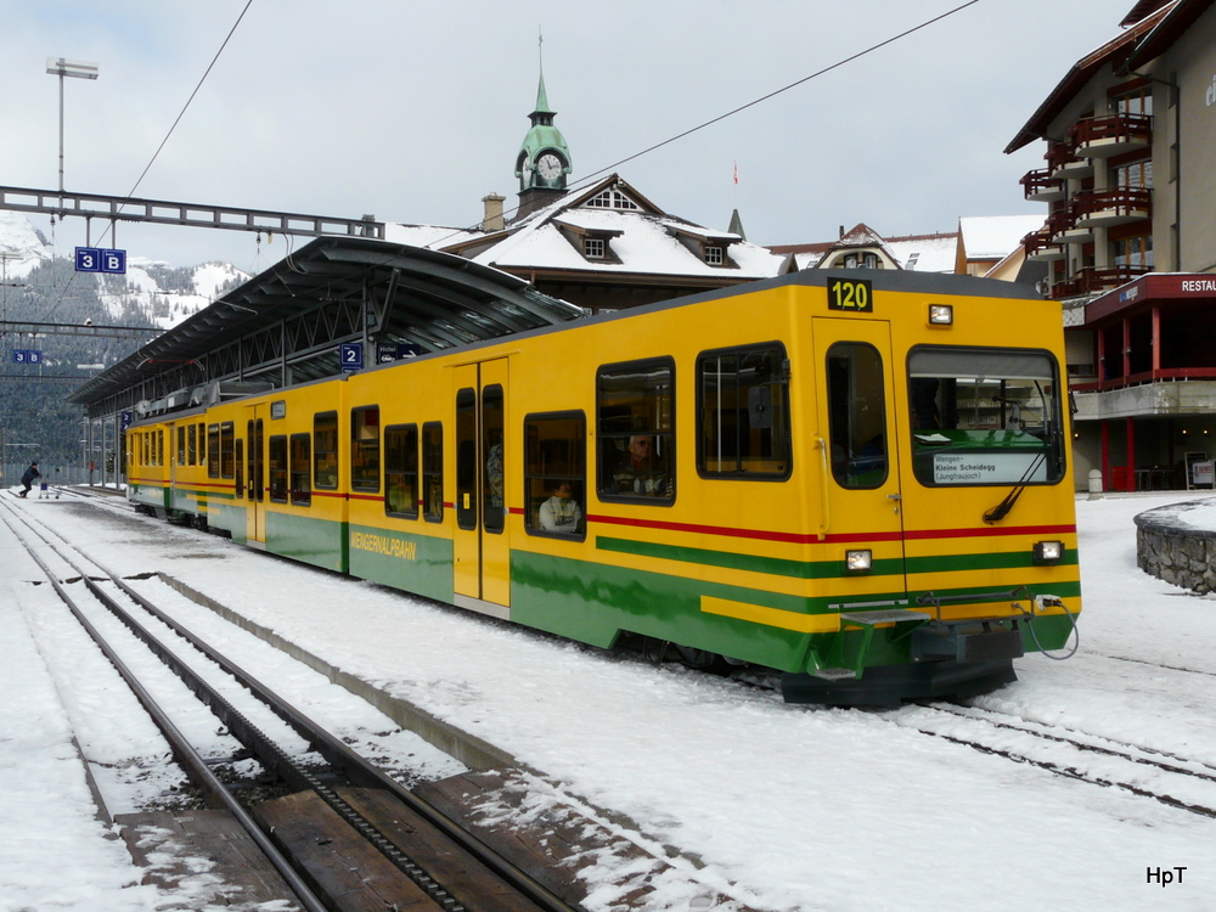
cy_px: 456
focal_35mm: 38
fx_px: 1335
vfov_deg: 37.7
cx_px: 608
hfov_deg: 49.0
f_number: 6.3
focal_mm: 6.3
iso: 100
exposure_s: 1/400
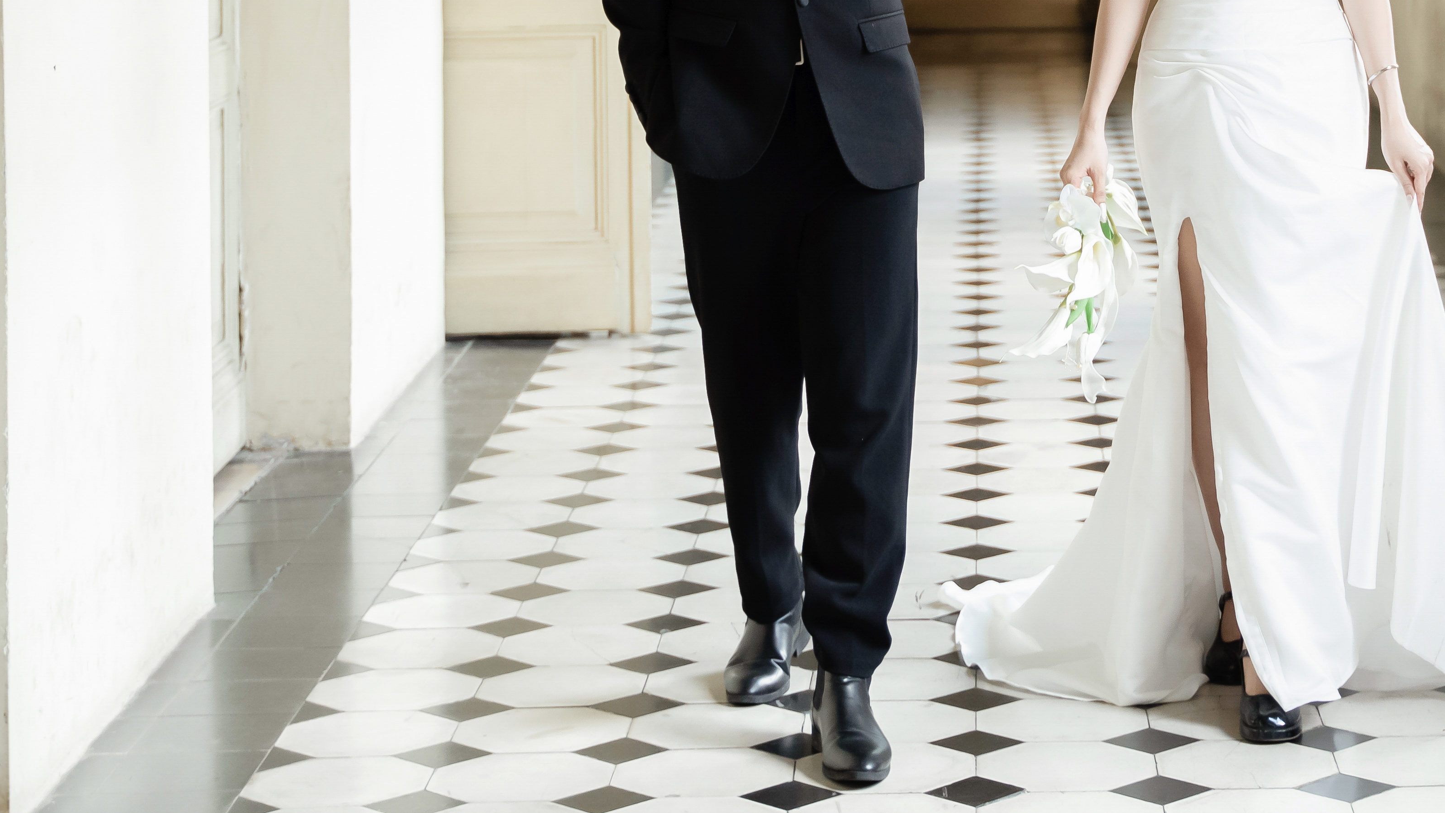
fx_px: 3717
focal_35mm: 97
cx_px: 1060
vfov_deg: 12.2
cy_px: -185
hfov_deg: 21.8
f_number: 2.8
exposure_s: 1/160
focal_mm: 42
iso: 500
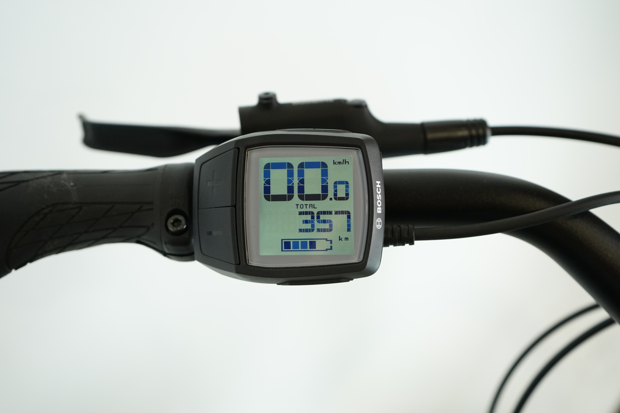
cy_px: 206
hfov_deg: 41.1
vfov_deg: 28.1
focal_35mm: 48
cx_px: 310
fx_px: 827
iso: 2000
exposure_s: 1/200
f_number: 5.6
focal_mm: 48
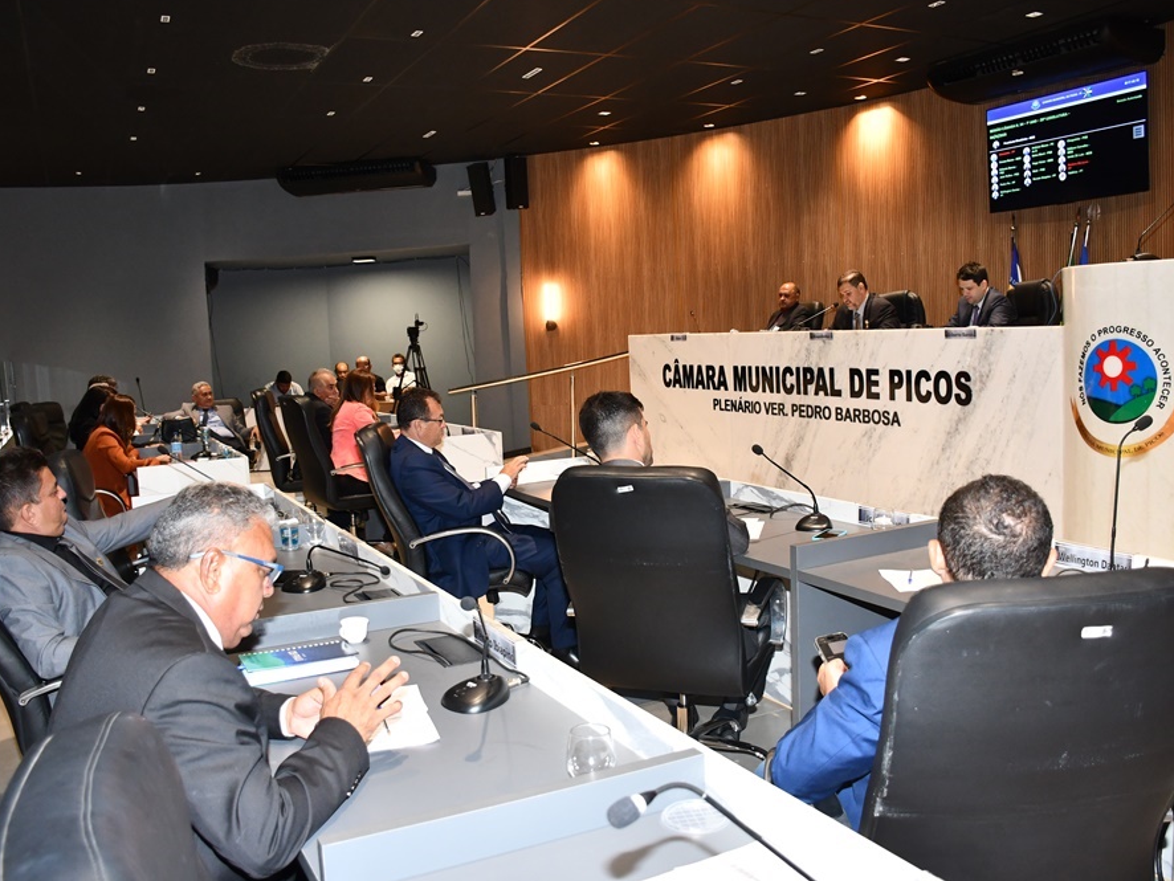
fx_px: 1018
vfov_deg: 46.8
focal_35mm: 30
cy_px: 433
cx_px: 603
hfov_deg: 59.9
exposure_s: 1/60
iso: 1400
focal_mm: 18
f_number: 4
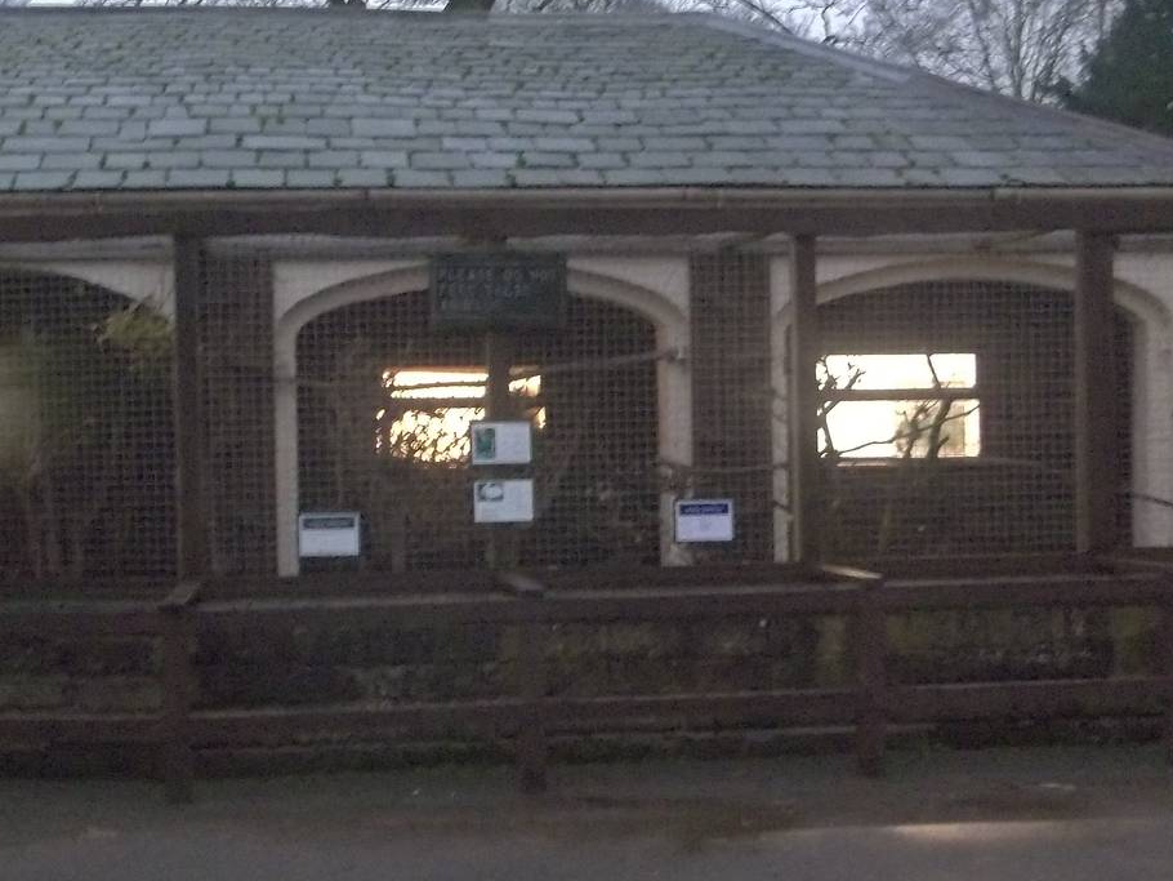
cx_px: 495
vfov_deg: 25.2
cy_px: 458
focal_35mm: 58
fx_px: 1966
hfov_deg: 33.2
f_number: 3.3
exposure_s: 1/8
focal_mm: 5.9
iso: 400
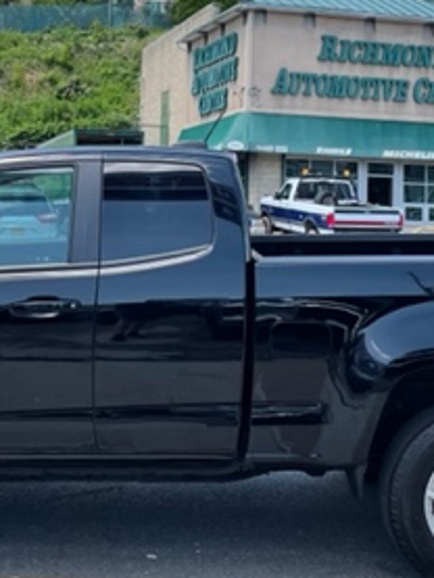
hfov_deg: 24.3
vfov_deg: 31.6
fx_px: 1002
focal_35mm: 60
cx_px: 140
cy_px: 140
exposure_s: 1/1401
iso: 32
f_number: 1.6
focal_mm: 4.2
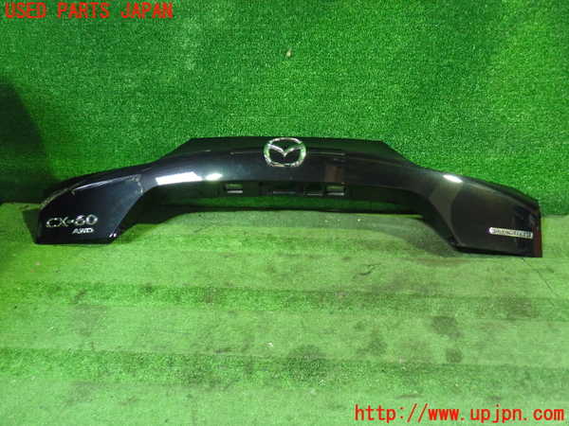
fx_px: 493
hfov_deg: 60.0
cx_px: 284
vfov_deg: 46.8
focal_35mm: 30
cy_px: 213
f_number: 2.3
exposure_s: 1/30
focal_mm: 5.4
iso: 640
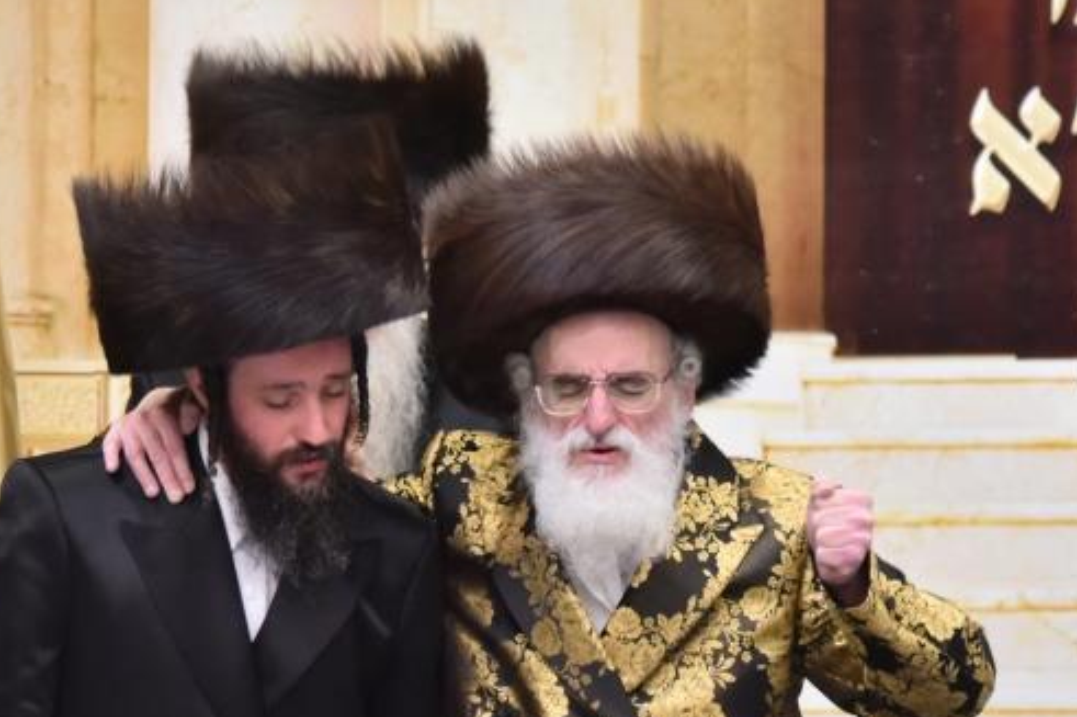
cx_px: 386
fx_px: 22459
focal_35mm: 751
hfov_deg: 2.7
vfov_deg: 1.8
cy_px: 657
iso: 2000
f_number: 6
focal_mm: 360
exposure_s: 1/200
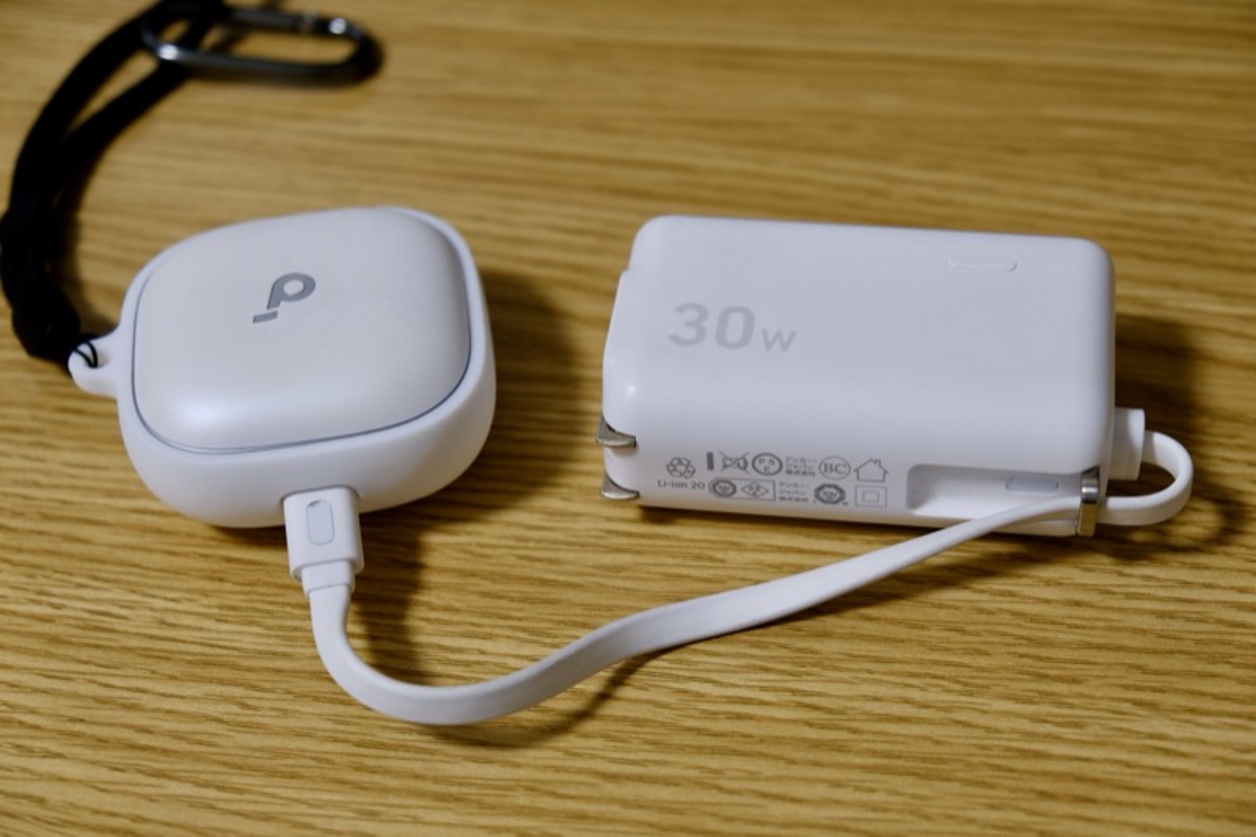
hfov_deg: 32.9
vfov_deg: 22.3
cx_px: 628
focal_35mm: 61
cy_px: 418
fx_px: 2128
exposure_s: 1/60
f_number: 4
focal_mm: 40.7
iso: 800
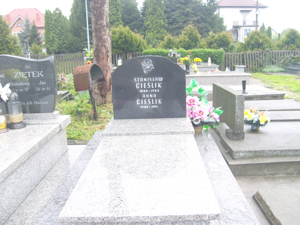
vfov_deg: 41.8
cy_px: 112
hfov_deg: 54.0
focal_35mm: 34
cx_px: 150
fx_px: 295
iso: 125
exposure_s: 1/40
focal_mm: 7.3
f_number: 2.8
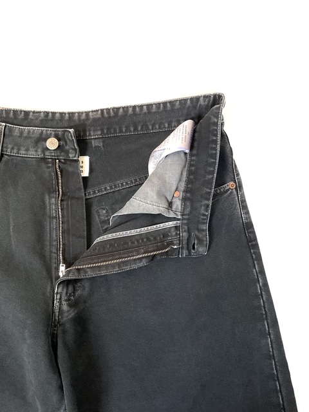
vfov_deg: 61.7
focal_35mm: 29
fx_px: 345
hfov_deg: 48.2
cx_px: 154
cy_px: 206
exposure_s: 1/60
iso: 80
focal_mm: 3
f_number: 1.8
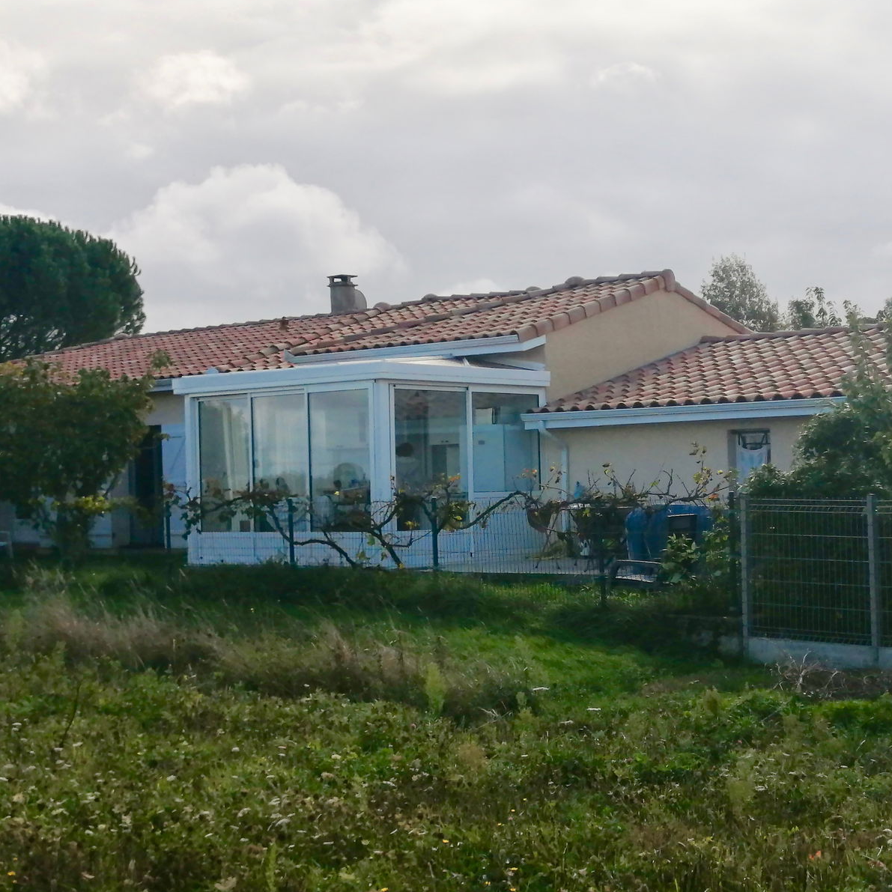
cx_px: 503
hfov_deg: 30.0
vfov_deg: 30.0
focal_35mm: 57
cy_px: 444
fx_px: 1662
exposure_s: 1/2545
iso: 50
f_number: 1.8
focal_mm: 3.62
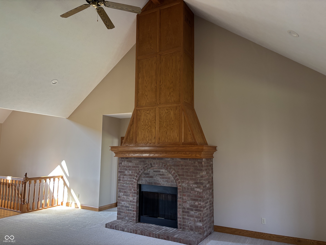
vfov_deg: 53.1
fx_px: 245
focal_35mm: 26
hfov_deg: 67.3
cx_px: 163
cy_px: 122
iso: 160
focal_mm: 5.96
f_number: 1.6
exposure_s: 1/60
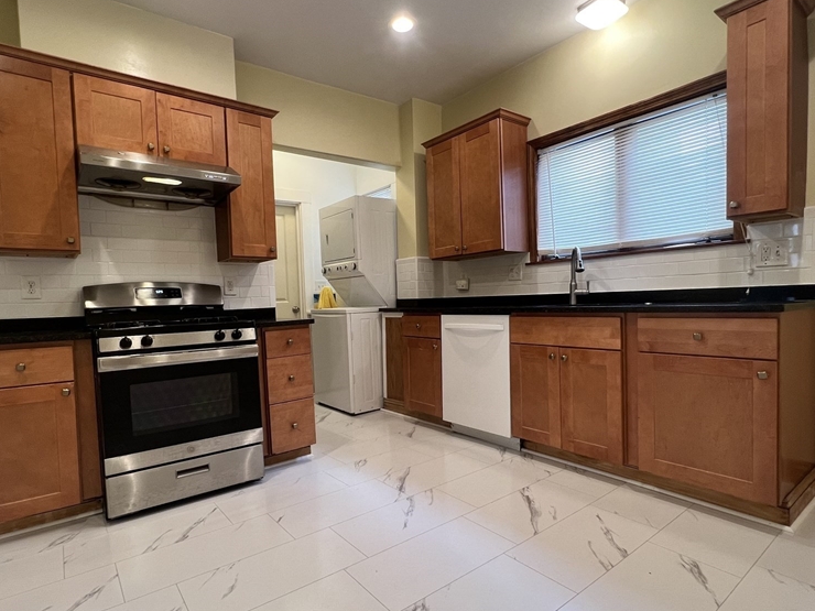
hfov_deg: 87.7
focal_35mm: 18
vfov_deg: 71.6
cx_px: 392
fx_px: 424
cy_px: 318
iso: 125
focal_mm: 1.57
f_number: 1.8
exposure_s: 1/60
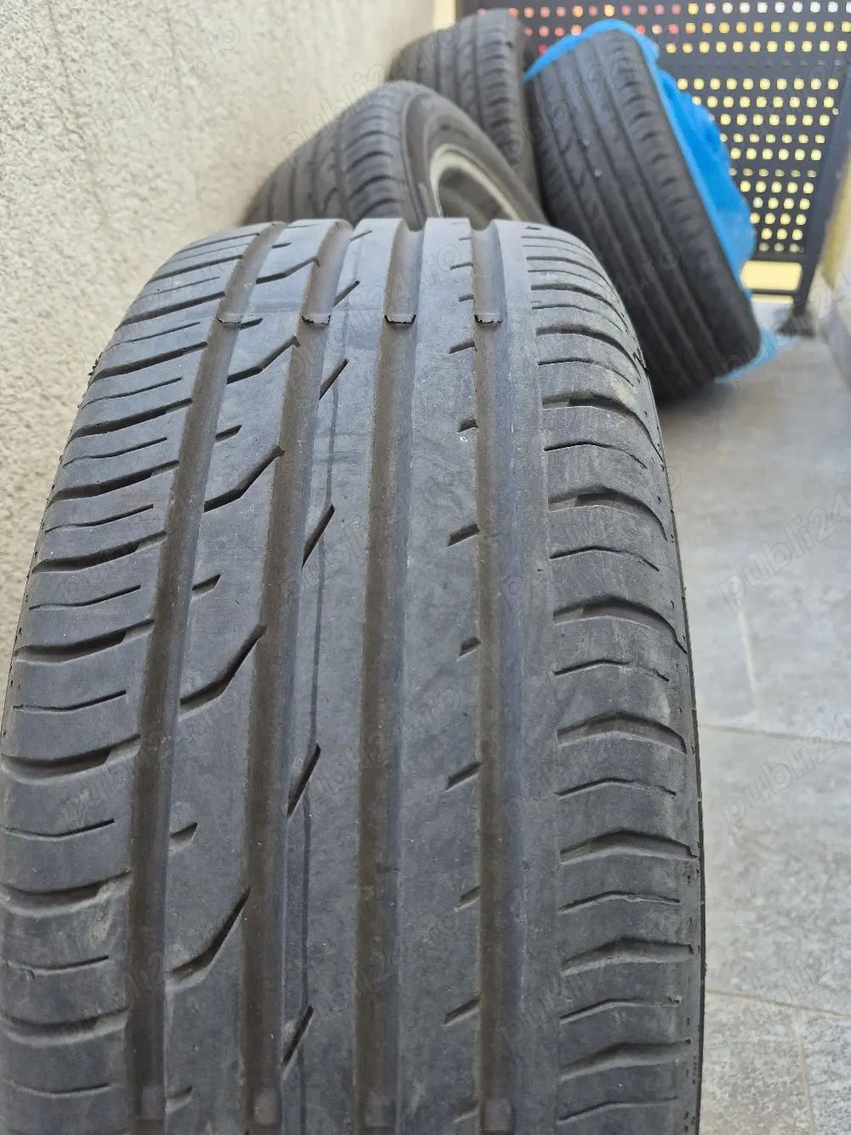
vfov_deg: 73.9
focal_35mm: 23
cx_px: 426
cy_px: 568
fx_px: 754
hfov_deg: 58.9
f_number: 1.8
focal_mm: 5.4
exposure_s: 1/182
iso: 160
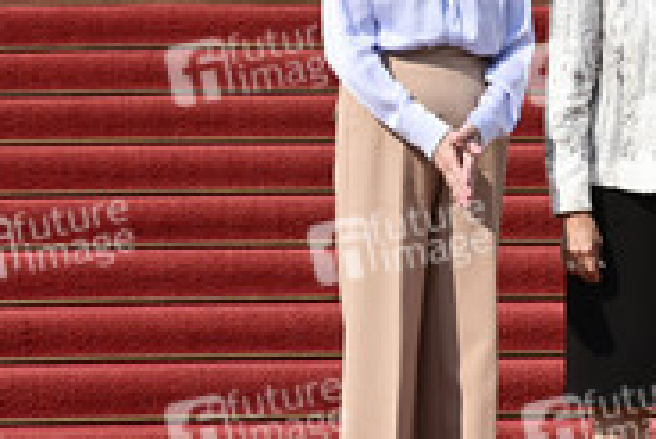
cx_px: 661
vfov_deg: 6.6
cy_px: 153
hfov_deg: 9.8
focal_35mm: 208
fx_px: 3793
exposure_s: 1/200
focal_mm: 85
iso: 100
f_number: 9
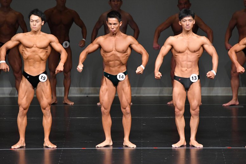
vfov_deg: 4.0
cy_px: 82
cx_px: 123
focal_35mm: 345
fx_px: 2356
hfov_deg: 6.0
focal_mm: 230
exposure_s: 1/400
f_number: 5.6
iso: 4000
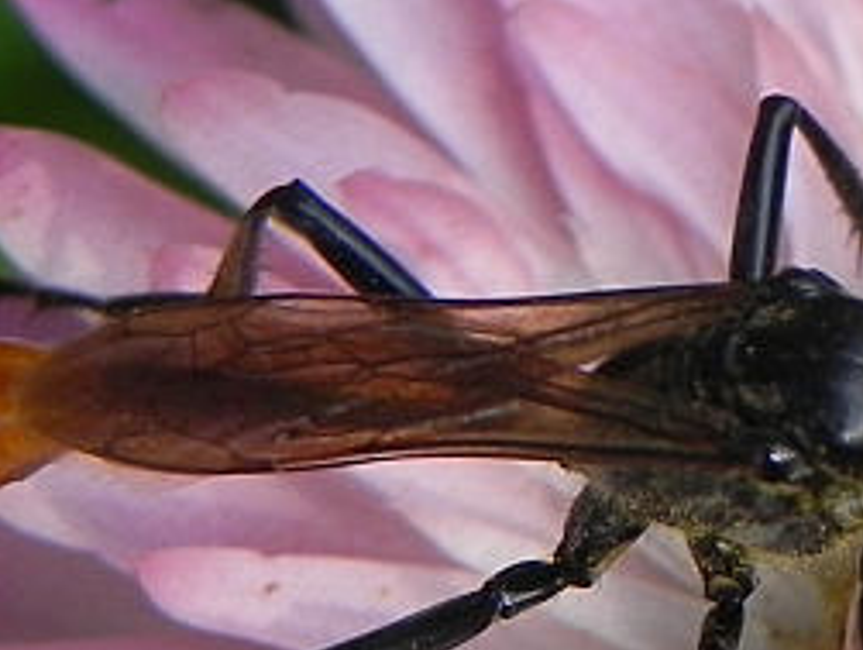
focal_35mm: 387
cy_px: 547
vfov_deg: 3.9
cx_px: 1179
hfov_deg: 5.1
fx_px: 9662
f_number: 4
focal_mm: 16.9
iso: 160
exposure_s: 1/370
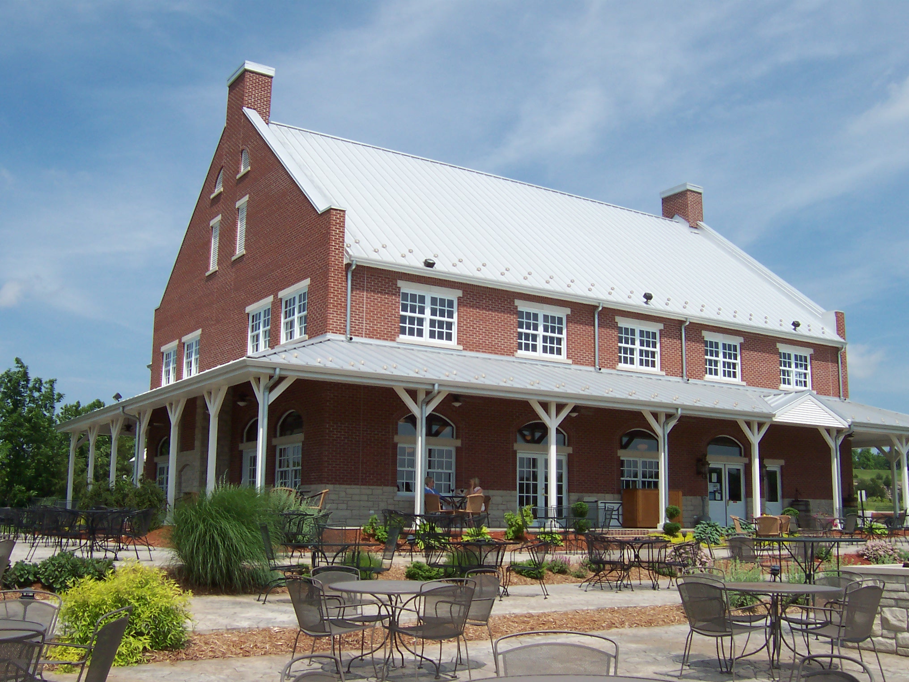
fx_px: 945
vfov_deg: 39.7
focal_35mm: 36
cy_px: 341
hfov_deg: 51.4
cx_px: 454
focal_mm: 5.6
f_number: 5.6
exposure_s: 1/750
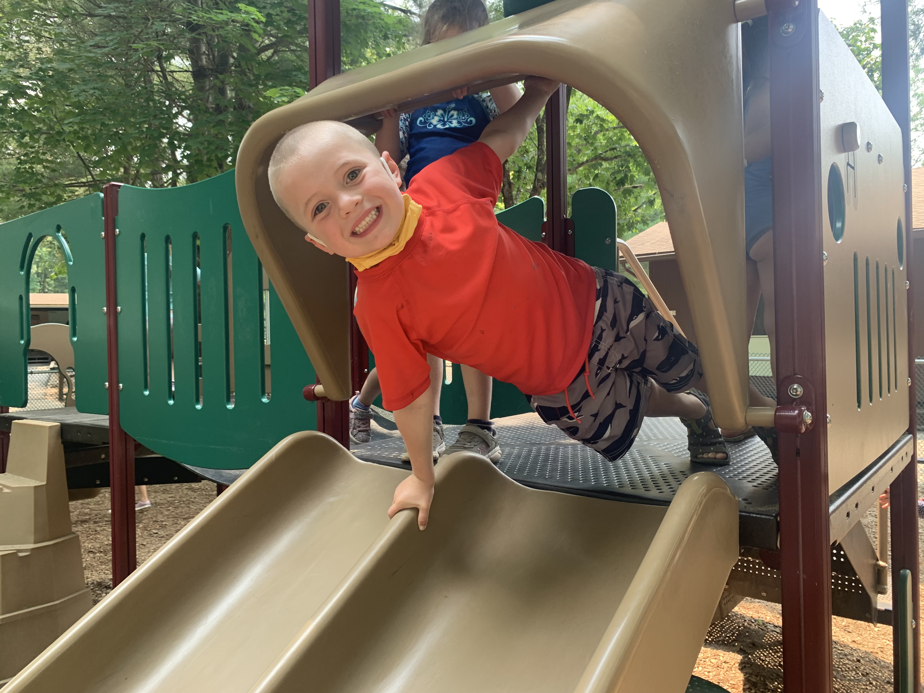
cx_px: 462
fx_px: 694
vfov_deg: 53.1
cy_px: 346
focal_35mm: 26
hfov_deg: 67.3
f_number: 1.8
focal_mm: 4.25
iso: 32
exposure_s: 1/121
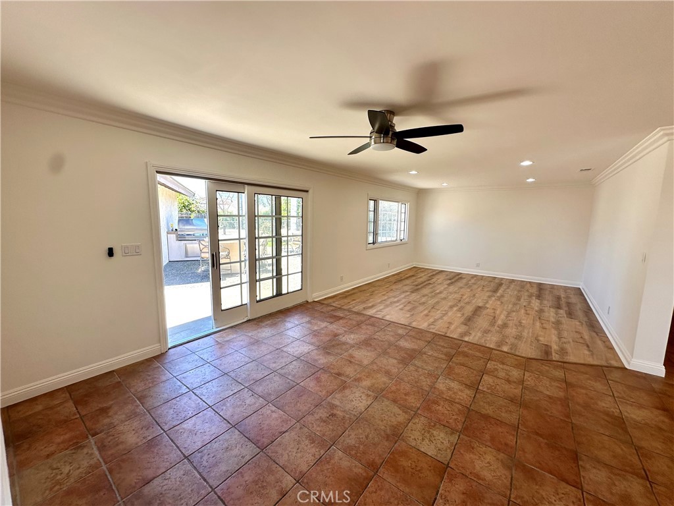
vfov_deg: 85.7
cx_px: 337
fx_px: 273
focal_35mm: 14
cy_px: 253
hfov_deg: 102.1
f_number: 2.2
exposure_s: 1/131
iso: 40
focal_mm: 2.22
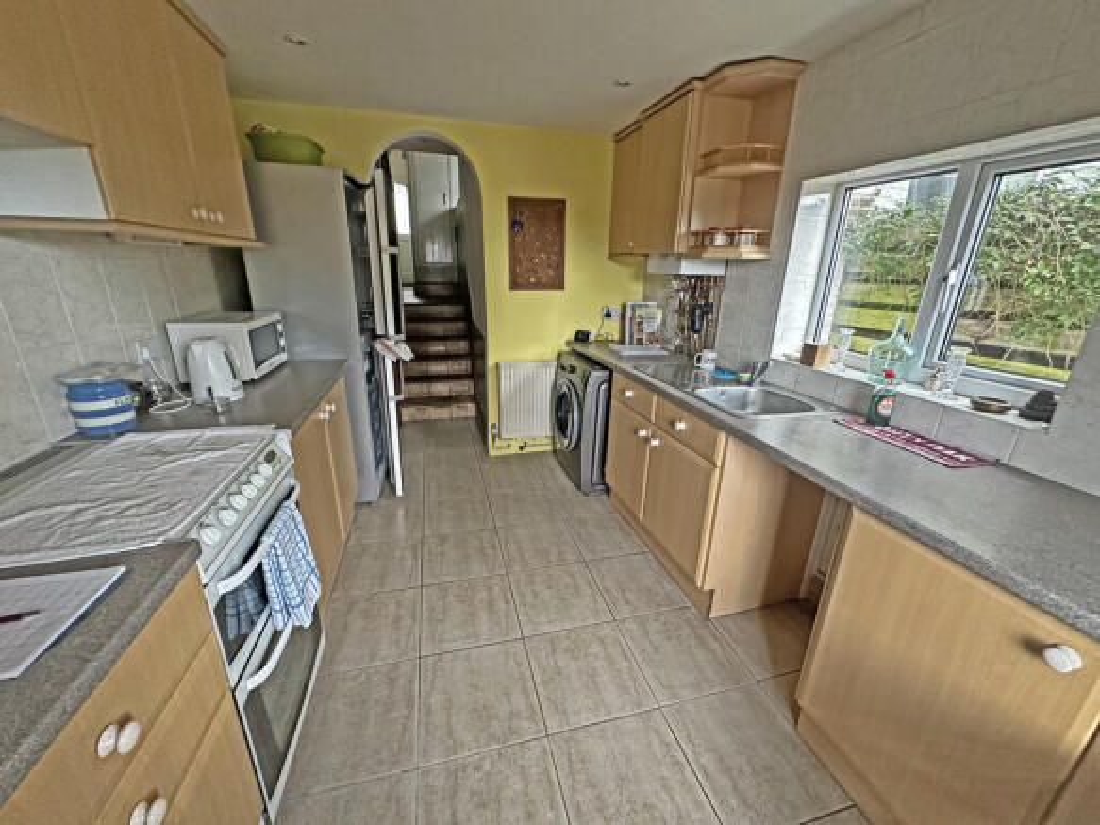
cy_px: 412
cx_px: 550
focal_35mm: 14
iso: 400
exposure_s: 1/60
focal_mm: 2.22
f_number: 2.2
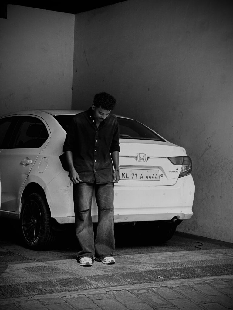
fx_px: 691
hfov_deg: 19.1
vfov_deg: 25.3
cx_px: 116
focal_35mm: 77
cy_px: 155
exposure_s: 1/121
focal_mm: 9
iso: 40
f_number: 2.8
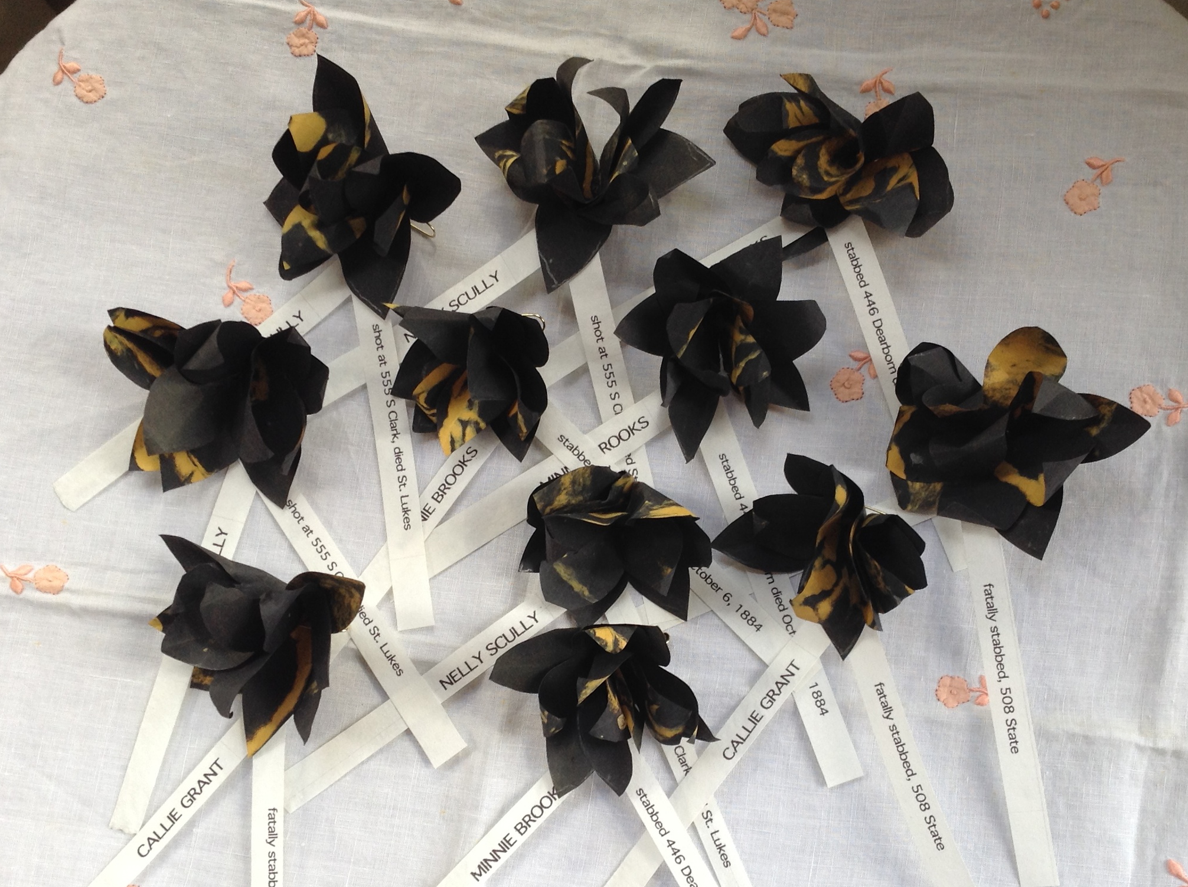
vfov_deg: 34.9
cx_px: 638
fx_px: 1405
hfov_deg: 45.8
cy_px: 547
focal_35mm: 41
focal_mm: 3.3
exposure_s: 1/30
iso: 32
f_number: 2.4
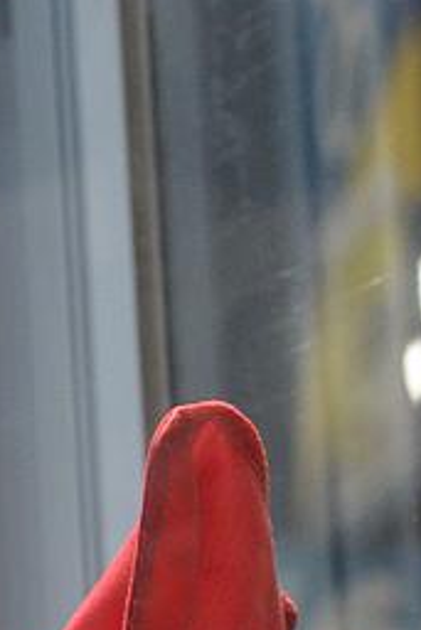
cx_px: -537
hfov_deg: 5.7
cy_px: 1031
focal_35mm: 234
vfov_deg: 8.5
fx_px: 4099
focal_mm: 50
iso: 3200
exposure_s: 1/125
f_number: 7.1
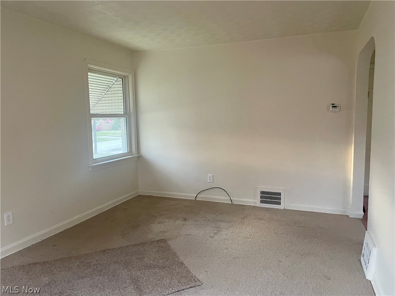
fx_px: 297
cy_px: 148
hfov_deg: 67.3
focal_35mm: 26
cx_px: 198
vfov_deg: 53.1
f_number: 1.6
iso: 500
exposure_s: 1/60
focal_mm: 4.2
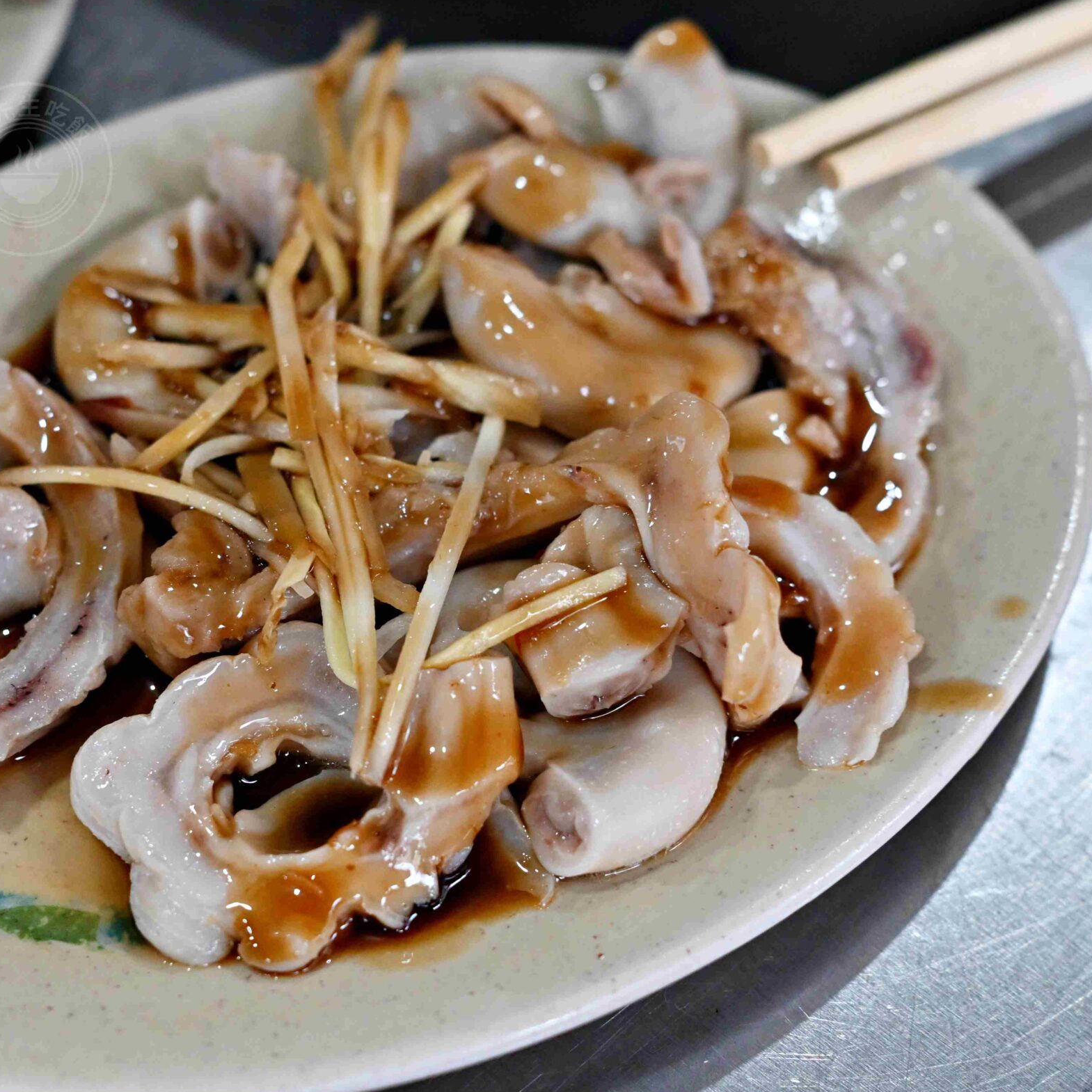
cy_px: 590
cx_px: 383
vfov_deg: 16.7
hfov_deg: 16.7
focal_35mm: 104
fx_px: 3712
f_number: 3.2
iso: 1100
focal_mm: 50
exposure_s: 1/200
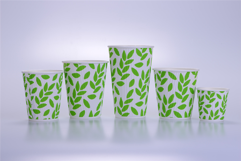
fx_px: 703
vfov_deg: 13.1
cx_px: 120
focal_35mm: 105
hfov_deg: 19.5
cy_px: 80
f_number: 18
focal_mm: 105
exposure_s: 1/160
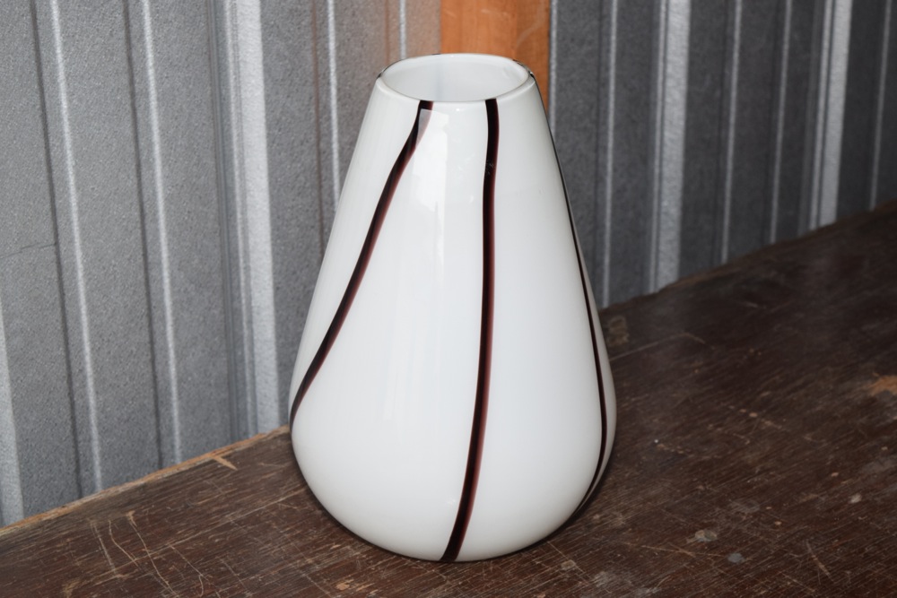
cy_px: 299
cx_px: 448
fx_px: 2056
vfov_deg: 16.6
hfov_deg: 24.6
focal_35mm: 82
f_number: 5.6
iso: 720
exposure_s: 1/80
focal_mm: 55
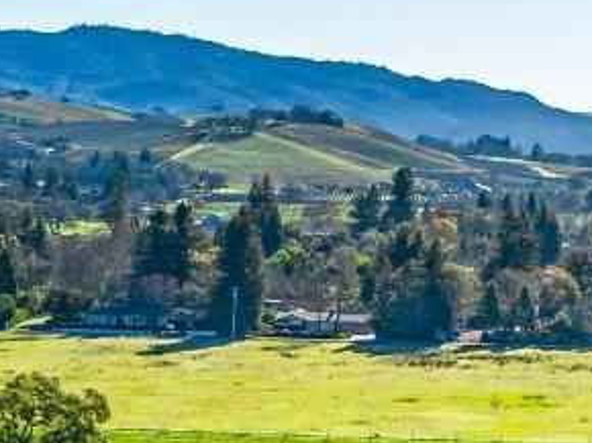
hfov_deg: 14.9
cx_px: -265
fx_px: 2119
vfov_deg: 10.9
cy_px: 889
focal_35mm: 124
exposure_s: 1/4000
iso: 190
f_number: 2.8
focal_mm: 12.29
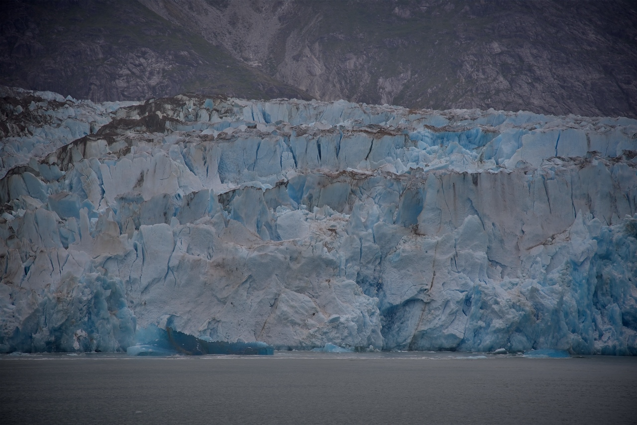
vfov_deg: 11.4
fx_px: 2124
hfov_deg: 17.1
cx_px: 318
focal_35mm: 120
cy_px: 212
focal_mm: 120
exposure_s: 1/250
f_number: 4
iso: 110
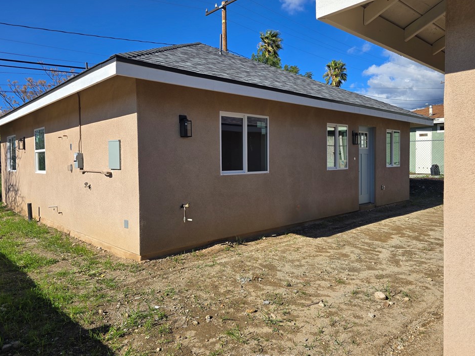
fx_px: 343
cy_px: 173
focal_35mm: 25
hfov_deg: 69.3
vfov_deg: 54.9
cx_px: 223
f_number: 1.7
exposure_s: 1/834
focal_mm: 6.3
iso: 12
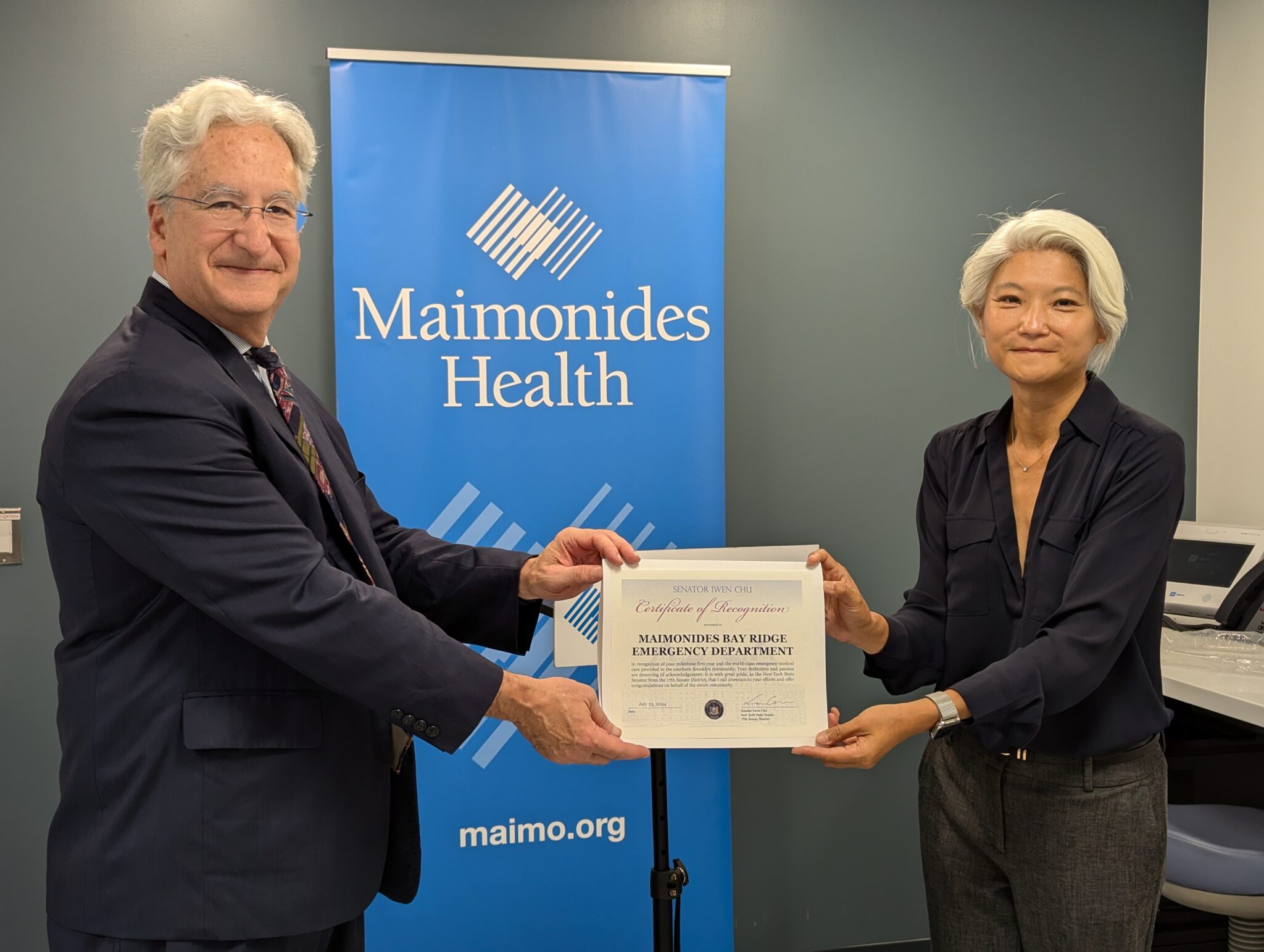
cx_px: 632
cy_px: 476
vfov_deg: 30.3
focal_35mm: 48
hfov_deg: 39.6
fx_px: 1755
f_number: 1.85
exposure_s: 1/30
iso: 44
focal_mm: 6.81
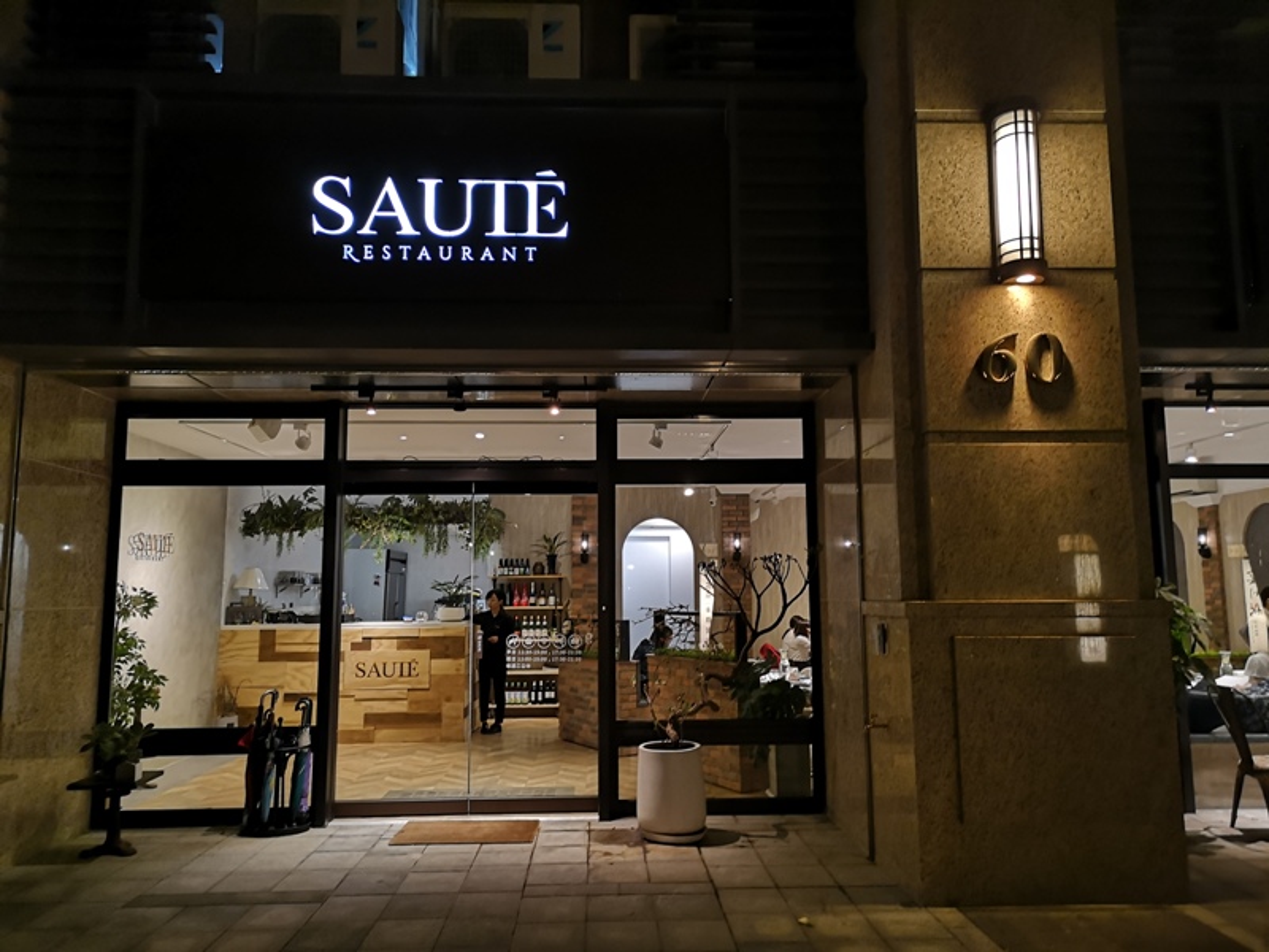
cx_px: 634
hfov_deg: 65.3
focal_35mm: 27
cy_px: 476
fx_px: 990
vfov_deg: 51.4
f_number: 1.8
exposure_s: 1/33.3
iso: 400
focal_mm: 3.95
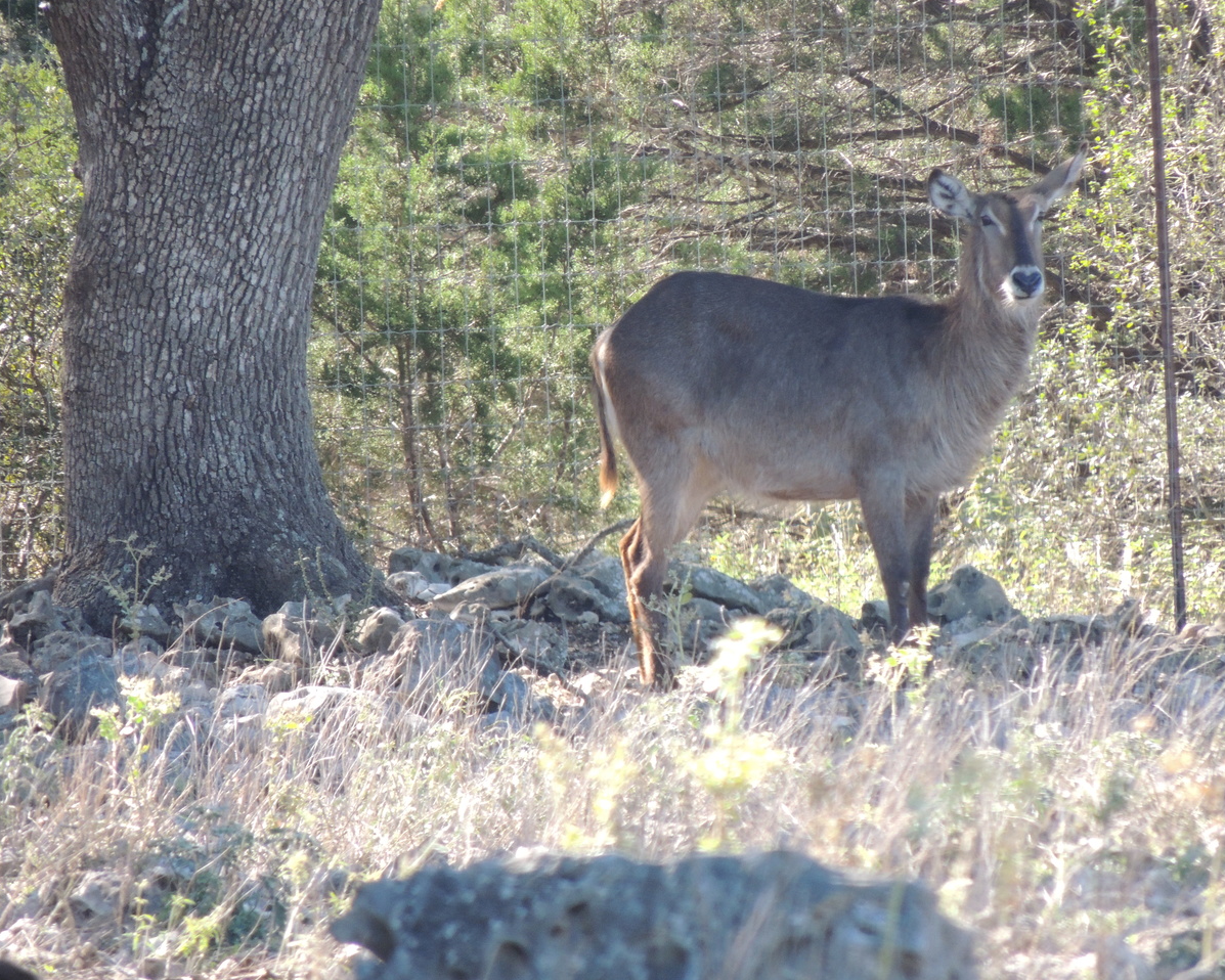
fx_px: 30278
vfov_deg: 1.9
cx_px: 648
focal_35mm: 835
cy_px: 490
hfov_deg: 2.3
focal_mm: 142.6
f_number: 5.2
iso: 400
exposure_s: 1/200
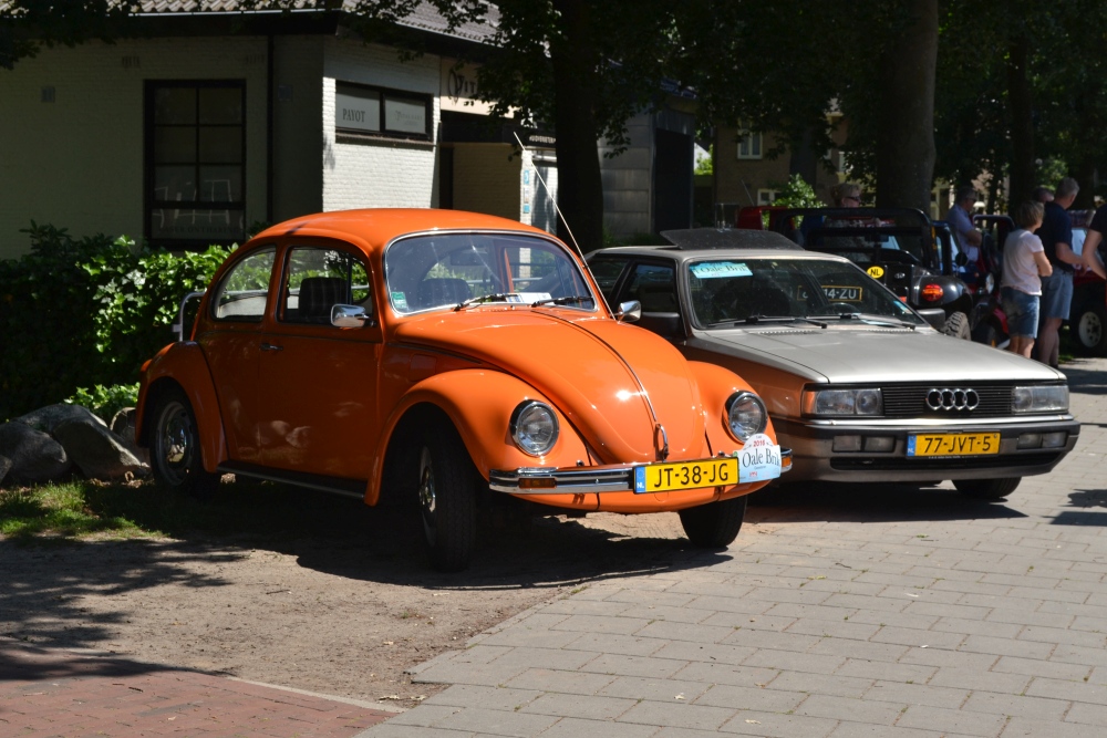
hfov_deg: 28.1
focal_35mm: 72
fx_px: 2214
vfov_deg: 18.9
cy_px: 369
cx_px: 554
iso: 100
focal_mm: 48
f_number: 10
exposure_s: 1/200
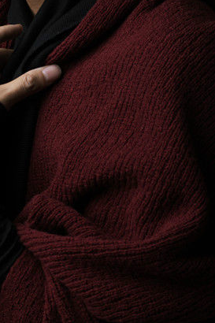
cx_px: 58
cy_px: 15
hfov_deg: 8.3
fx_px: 1488
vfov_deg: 12.3
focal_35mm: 166
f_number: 9
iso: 125
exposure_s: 1/125
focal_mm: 85
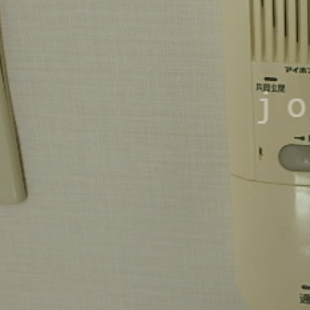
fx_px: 517
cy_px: 108
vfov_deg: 33.2
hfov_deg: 29.7
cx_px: 349
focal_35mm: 51
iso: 125
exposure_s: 1/80
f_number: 3.5
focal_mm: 3.7
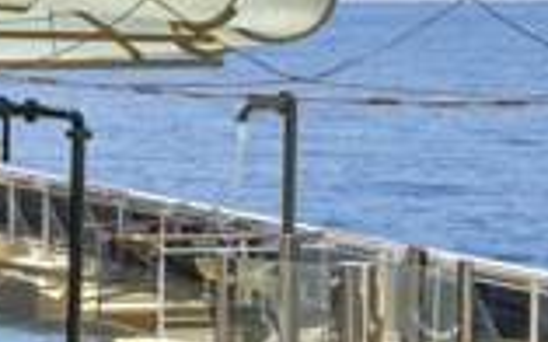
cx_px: -1033
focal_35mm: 148
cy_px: 21
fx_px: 2210
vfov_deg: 8.8
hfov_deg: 10.5
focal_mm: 19
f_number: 8
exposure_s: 1/640
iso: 250
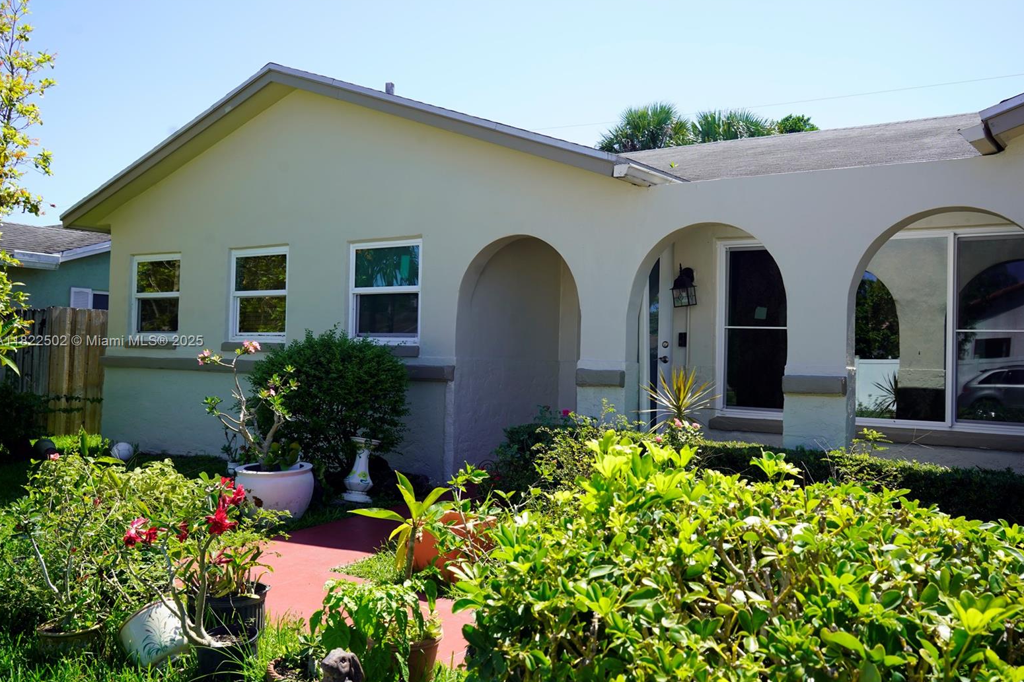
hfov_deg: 58.7
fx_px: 910
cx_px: 521
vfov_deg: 41.1
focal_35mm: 32
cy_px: 342
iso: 100
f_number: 8
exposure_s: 1/125
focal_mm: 31
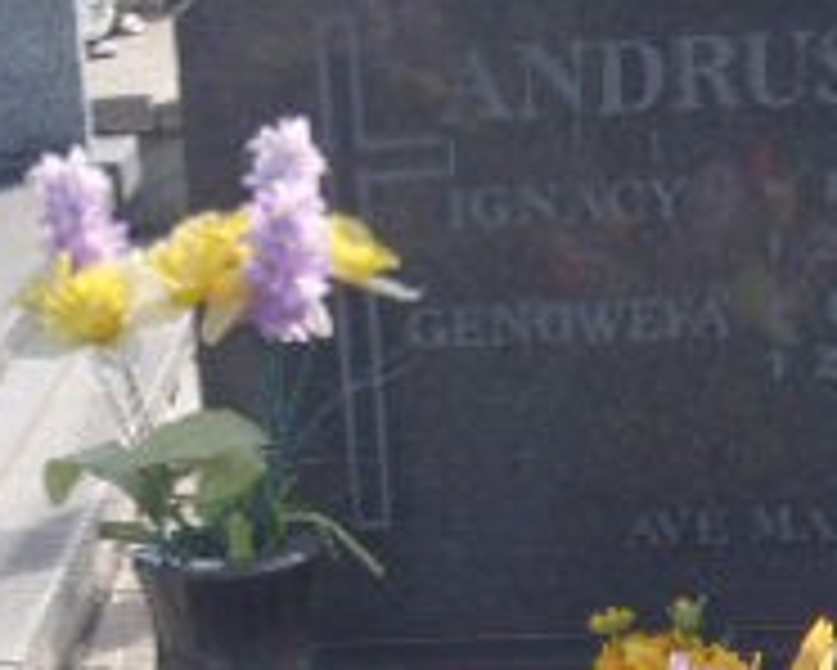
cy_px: 1039
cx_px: 441
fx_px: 3495
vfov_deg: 10.5
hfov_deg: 13.7
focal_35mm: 141
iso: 64
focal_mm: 7.57
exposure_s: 1/160
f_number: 5
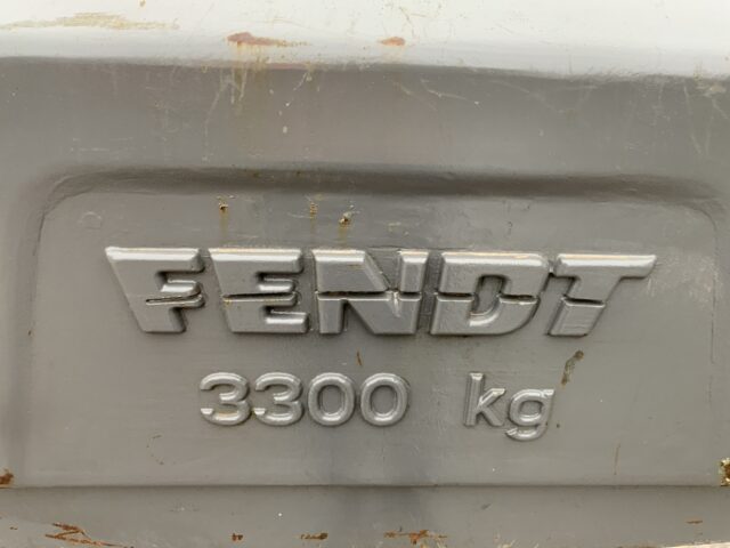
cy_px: 274
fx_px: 612
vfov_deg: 48.2
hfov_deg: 61.7
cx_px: 365
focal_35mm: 29
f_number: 1.8
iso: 64
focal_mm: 3
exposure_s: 1/122
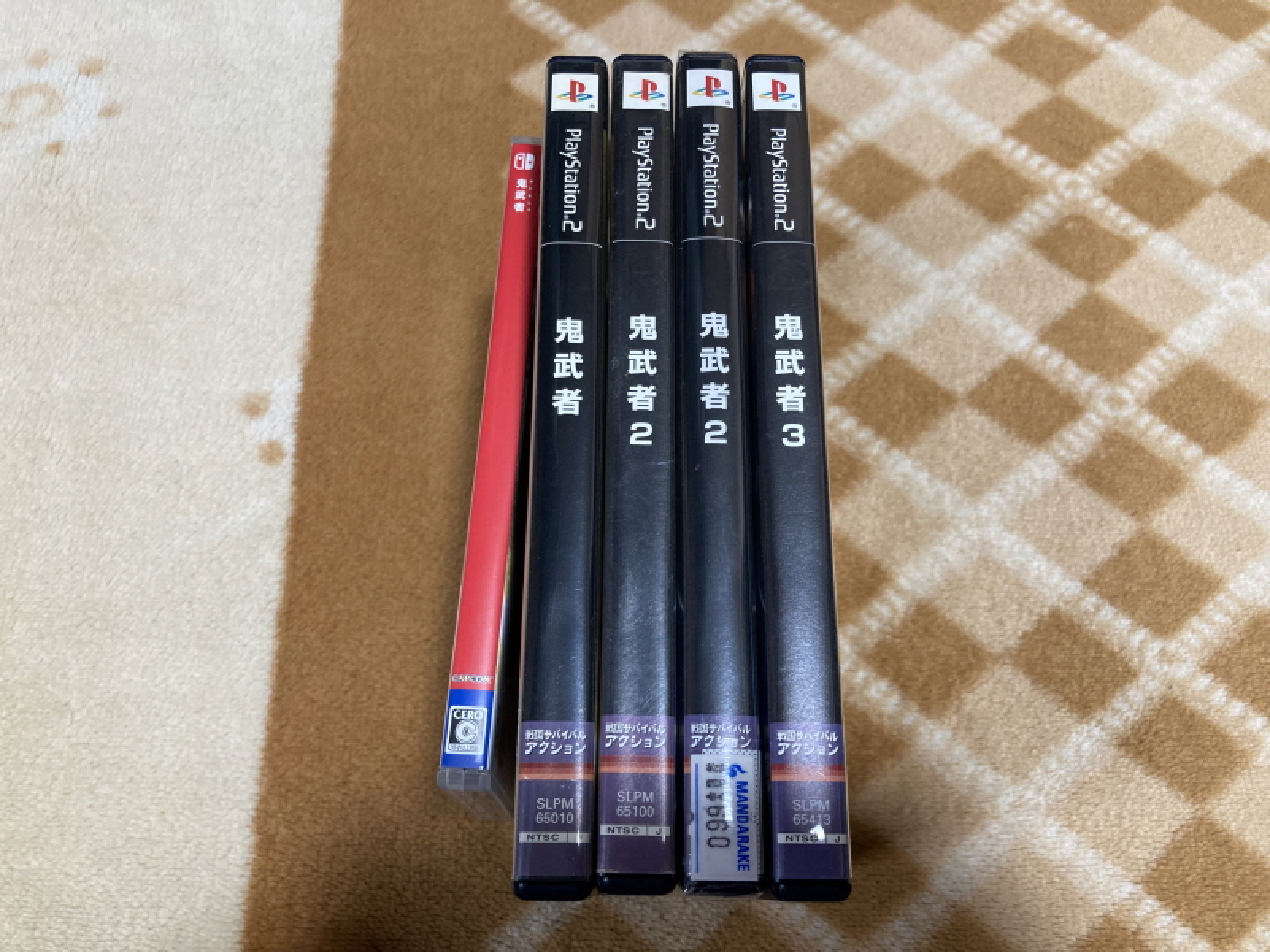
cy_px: 476
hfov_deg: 63.4
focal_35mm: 28
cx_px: 635
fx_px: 1027
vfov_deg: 49.7
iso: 125
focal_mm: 3.99
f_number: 1.8
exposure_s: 1/50
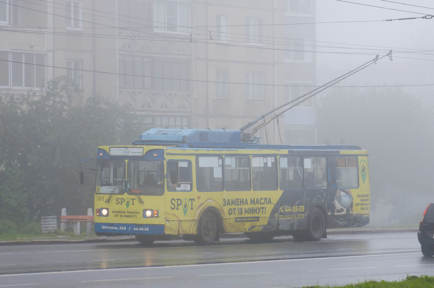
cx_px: 227
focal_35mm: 178
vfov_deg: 7.7
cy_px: 126
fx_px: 2136
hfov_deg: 11.6
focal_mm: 105
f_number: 5.6
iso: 400
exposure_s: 1/400
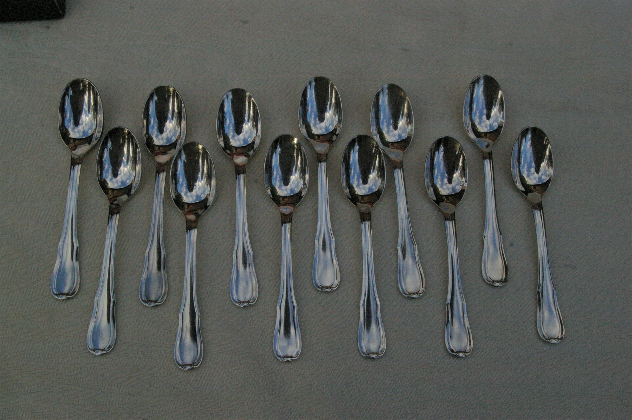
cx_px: 316
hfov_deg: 49.6
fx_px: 684
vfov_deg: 34.1
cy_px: 210
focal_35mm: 39
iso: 1600
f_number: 13
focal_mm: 26
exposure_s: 1/1000
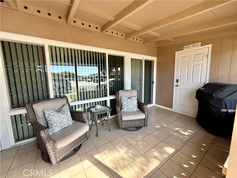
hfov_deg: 102.1
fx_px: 96
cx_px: 118
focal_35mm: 14
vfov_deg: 85.7
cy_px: 89
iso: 50
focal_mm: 2.22
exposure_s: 1/227
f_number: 2.2
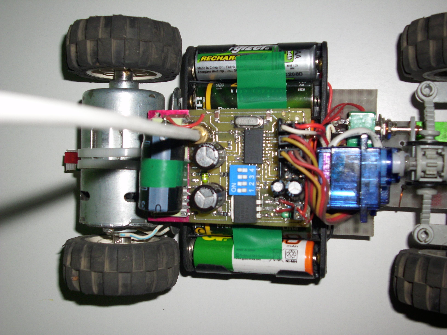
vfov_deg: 36.8
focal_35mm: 39
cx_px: 224
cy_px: 168
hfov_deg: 47.9
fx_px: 504
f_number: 6.3
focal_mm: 7.6
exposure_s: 1/200
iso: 50
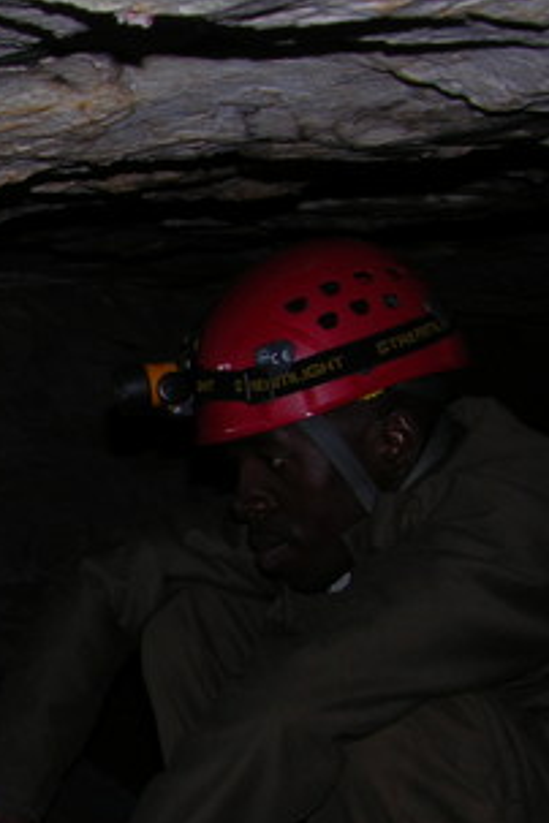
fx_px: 2196
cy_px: 600
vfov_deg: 21.1
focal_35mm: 96
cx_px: -473
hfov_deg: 12.8
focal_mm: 8.9
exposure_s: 1/30
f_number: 5.6
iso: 50
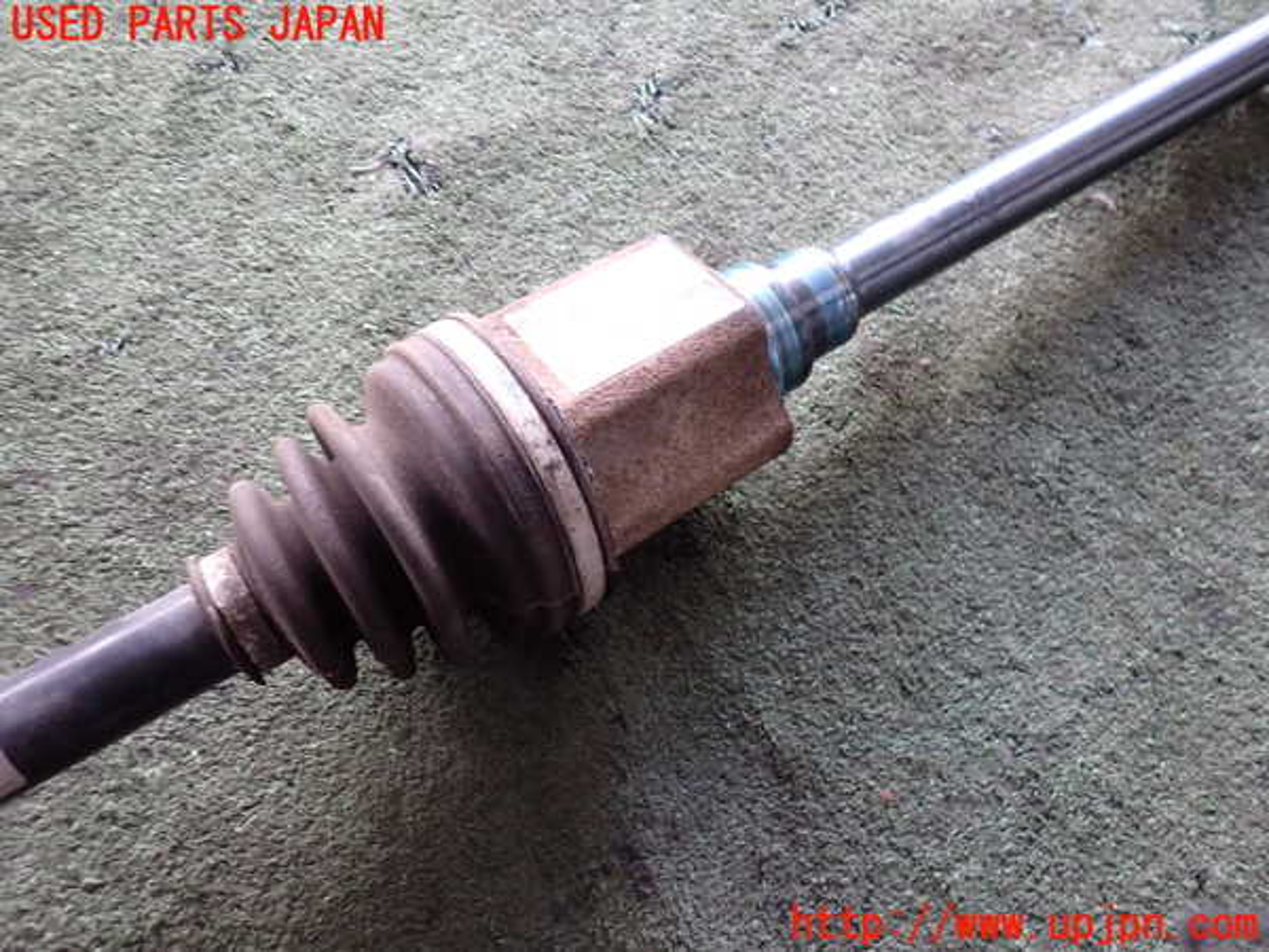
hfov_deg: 69.4
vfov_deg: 54.9
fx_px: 916
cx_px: 634
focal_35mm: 25
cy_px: 476
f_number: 2
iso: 200
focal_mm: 4.5
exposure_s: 1/40
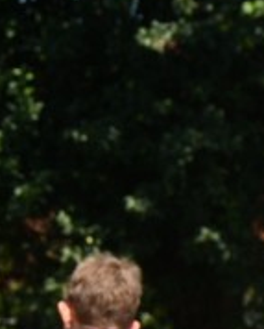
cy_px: 426
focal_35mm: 647
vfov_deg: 3.0
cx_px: -299
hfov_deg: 2.4
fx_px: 6303
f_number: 9
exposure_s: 1/250
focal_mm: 80
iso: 100
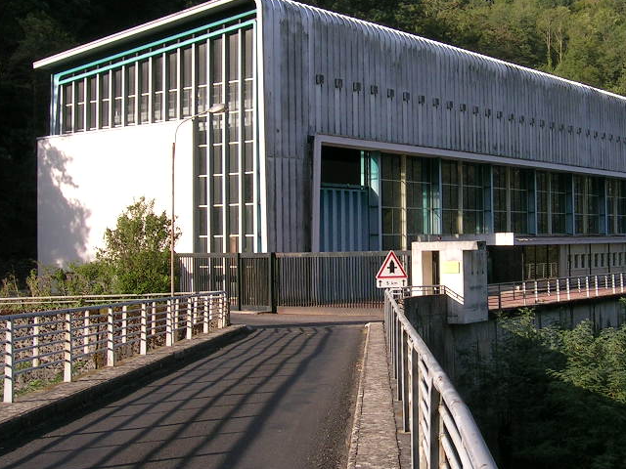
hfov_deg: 34.1
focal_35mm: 56
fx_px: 1013
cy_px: 197
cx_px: 411
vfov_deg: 26.1
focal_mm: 5.4
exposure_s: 1/204
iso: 50
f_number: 4.8
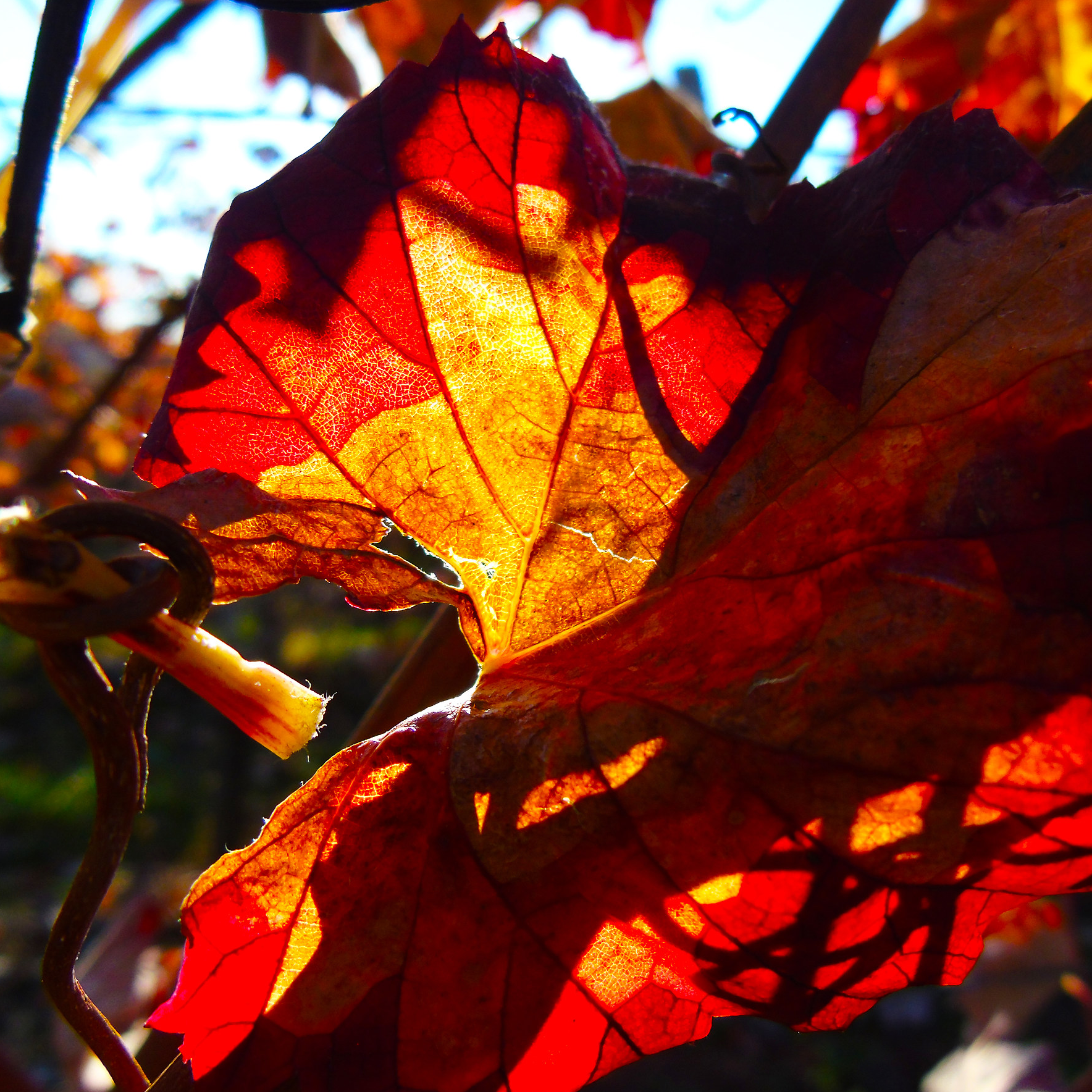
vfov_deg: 54.0
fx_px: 1071
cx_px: 655
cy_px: 539
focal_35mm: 30
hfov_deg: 53.7
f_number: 3.4
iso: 100
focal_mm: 4.4
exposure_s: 1/400
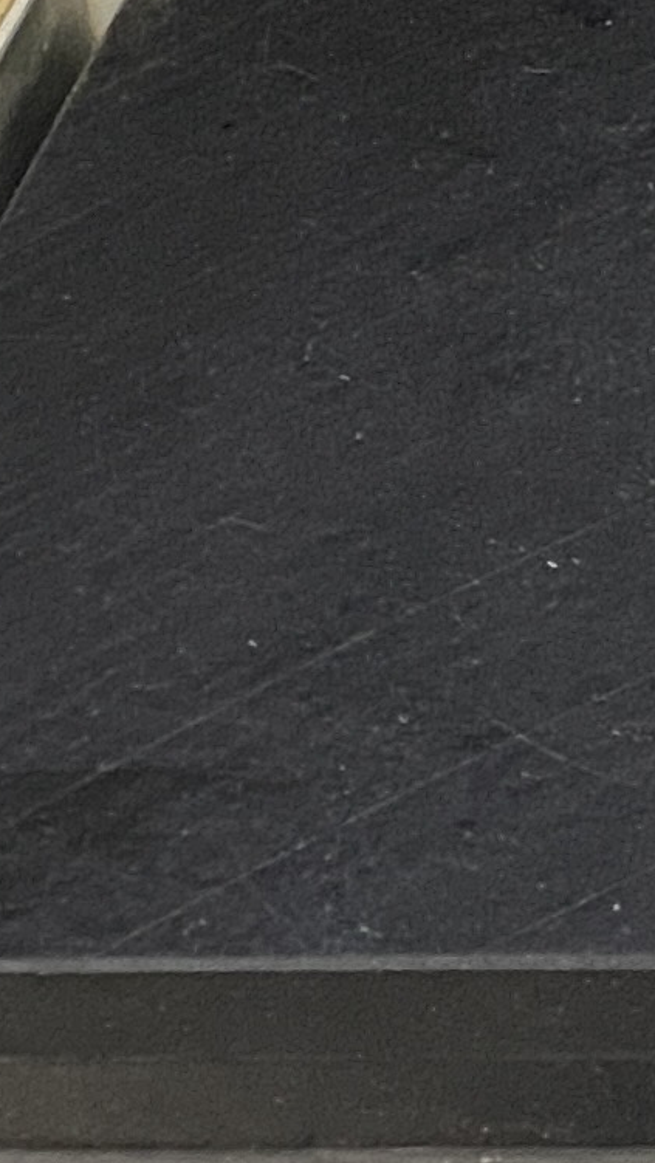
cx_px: 1835
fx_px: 4688
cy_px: -794
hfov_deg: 7.2
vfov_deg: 13.0
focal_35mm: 152
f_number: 1.8
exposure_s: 1/33
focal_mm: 4.25
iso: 400
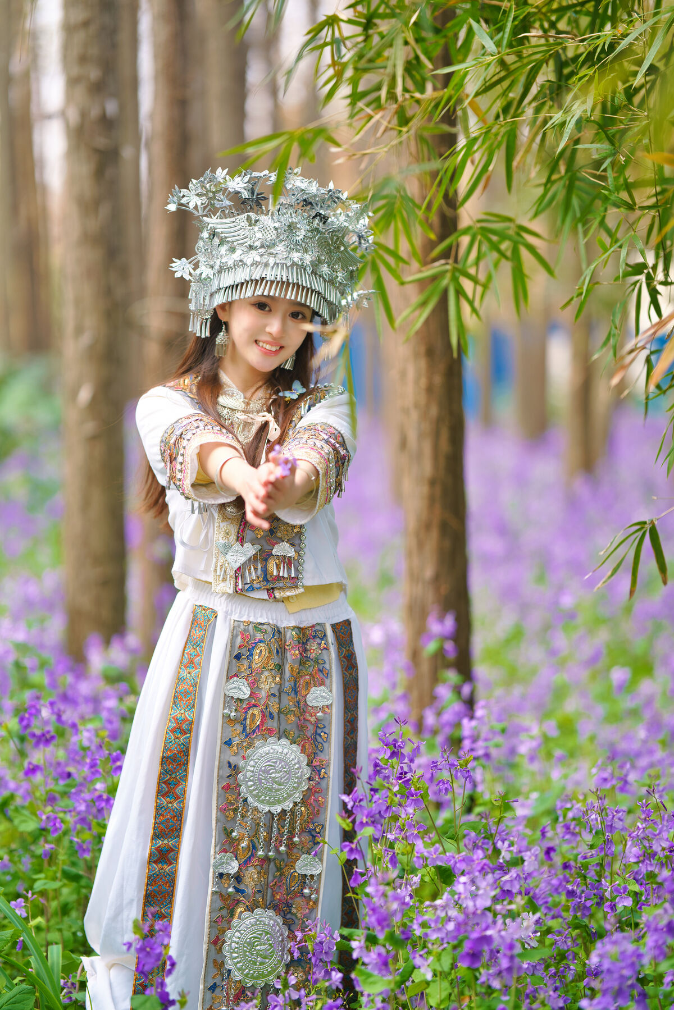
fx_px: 2386
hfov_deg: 16.1
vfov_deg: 23.9
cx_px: 337
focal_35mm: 85
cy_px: 505
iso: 100
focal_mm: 85
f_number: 1.4
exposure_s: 1/1000
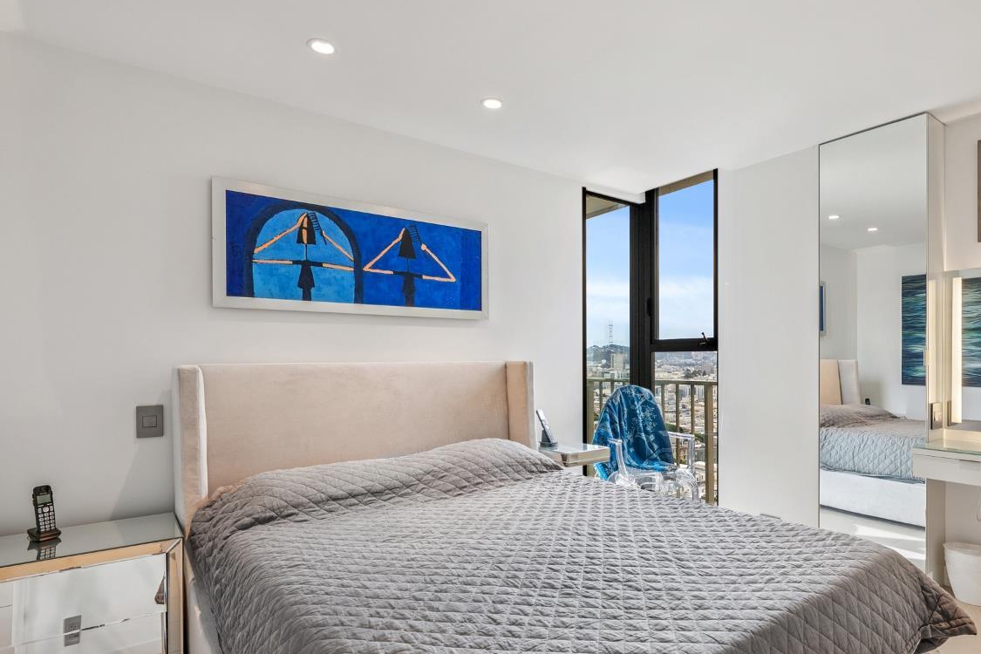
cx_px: 570
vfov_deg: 61.7
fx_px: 545
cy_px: 371
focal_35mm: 20
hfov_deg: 83.3
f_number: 8
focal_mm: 15
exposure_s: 1/80
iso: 640
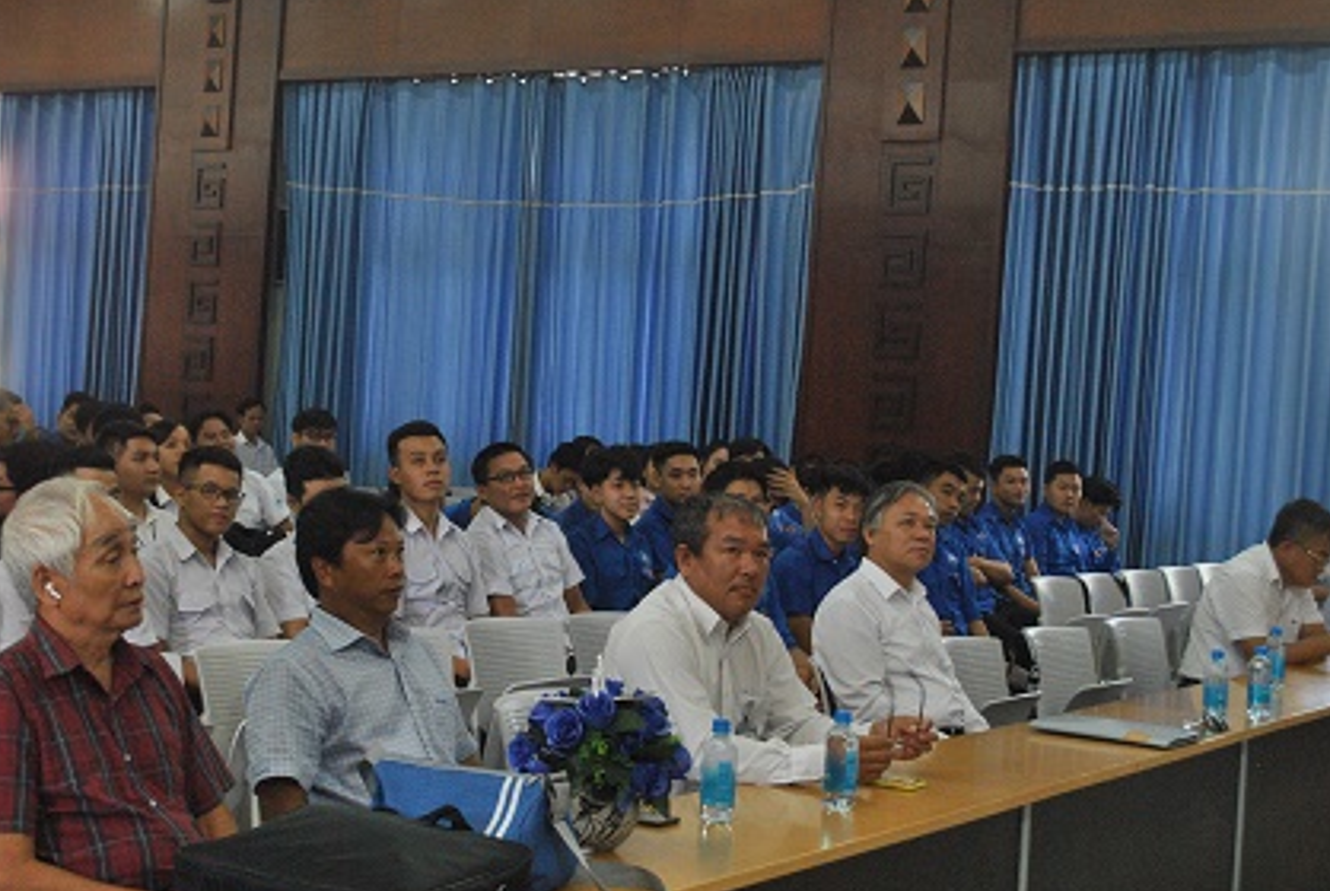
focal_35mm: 60
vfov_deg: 22.7
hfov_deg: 33.3
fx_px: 2220
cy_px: 465
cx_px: 557
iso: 720
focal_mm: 32
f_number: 4.8
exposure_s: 1/30
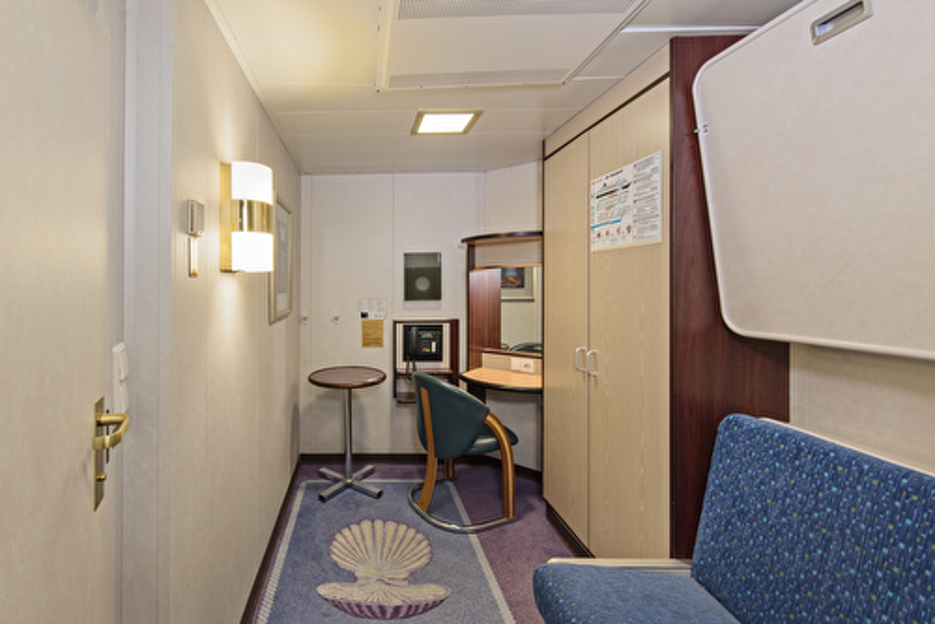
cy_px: 312
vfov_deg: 77.4
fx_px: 390
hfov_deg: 100.4
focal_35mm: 15
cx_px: 468
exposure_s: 1/8
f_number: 6.3
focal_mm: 15
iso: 400
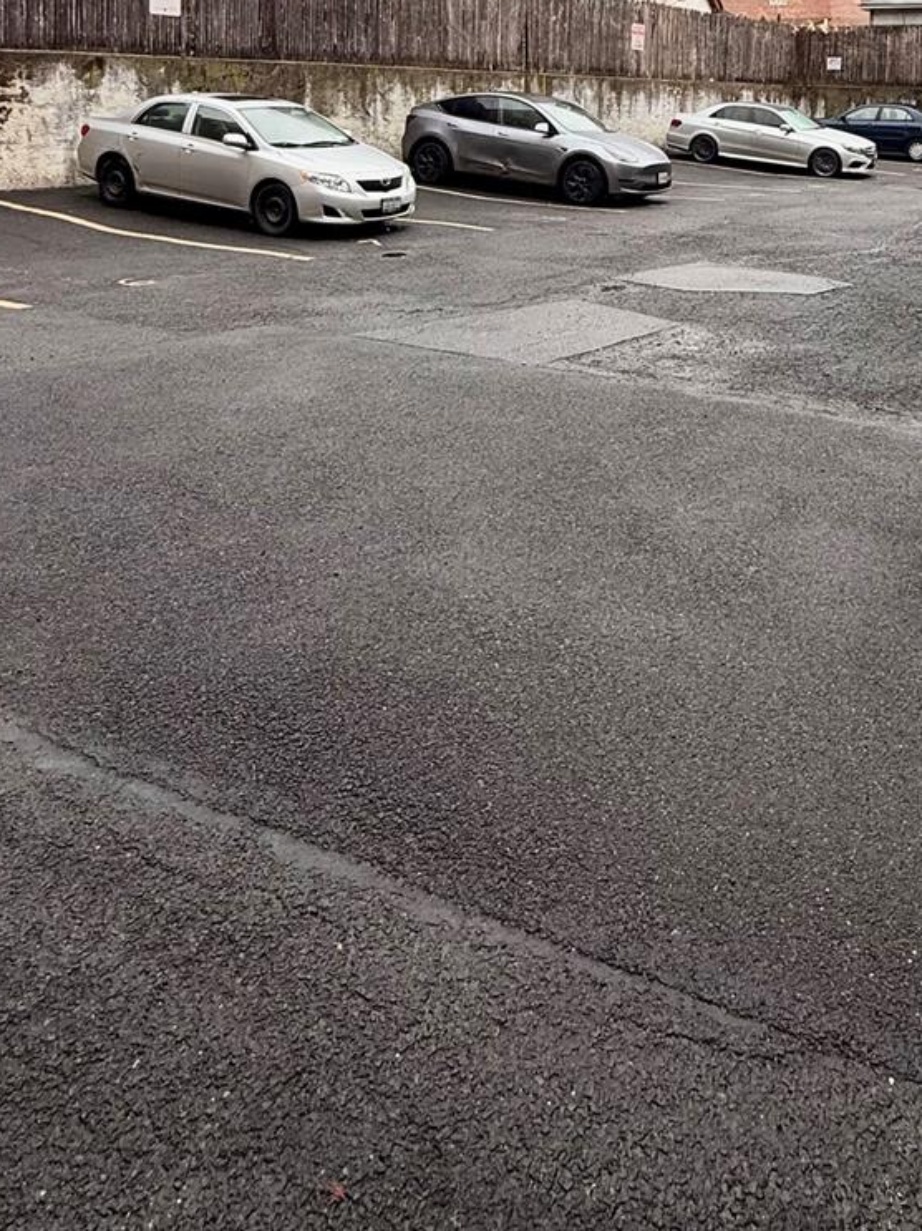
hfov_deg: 47.1
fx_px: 1030
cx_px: 645
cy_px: 144
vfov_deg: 54.5
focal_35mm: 29
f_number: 2.2
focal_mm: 2.22
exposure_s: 1/686
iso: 50
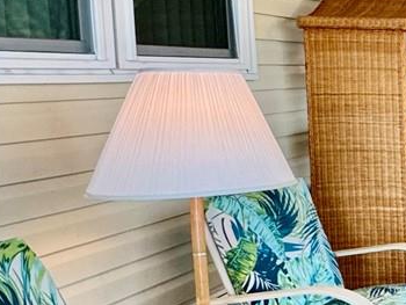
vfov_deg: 23.0
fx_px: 751
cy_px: 150
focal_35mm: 64
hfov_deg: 20.0
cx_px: 766
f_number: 2.2
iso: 250
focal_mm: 2.22
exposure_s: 1/120
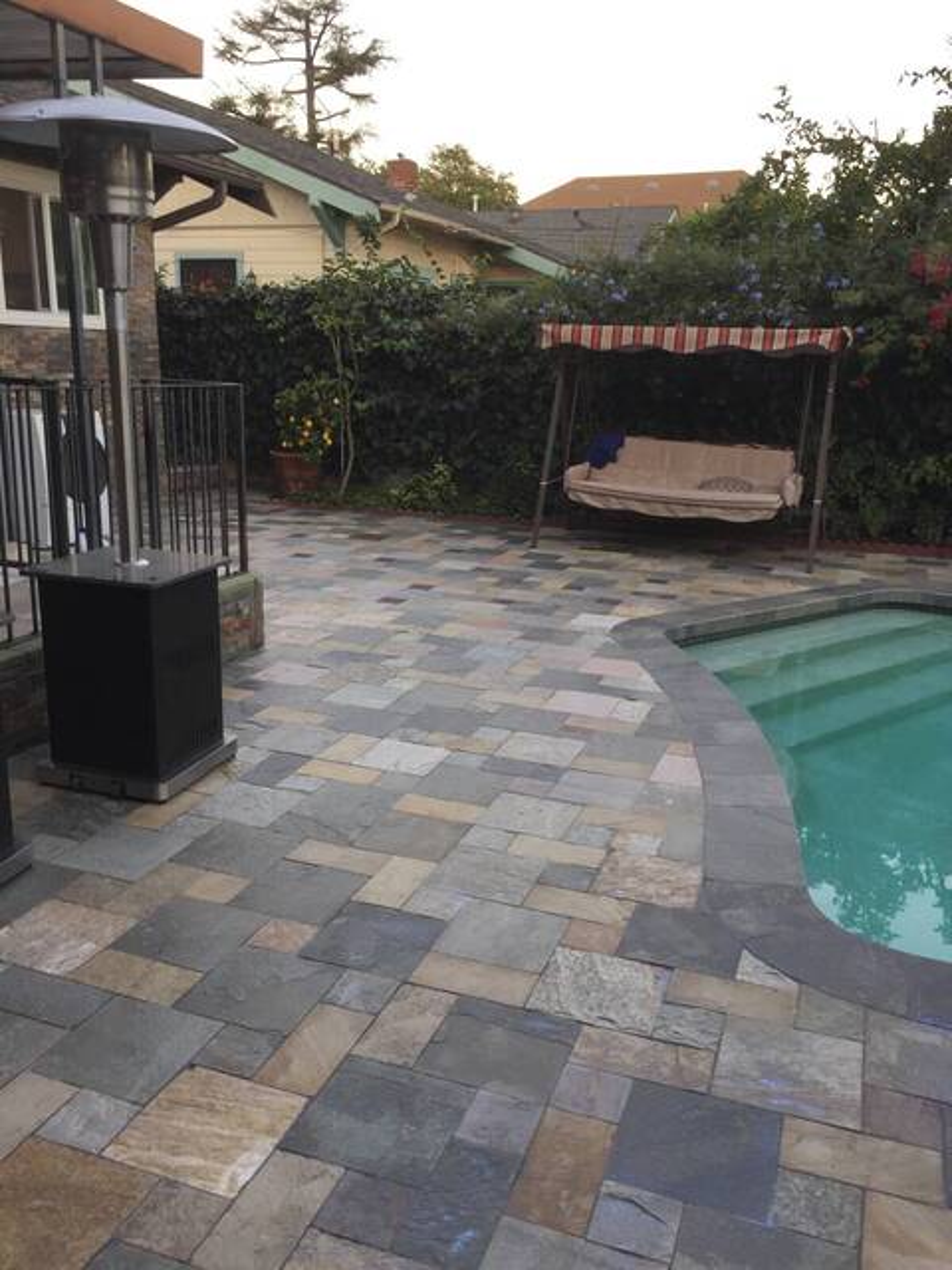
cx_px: 476
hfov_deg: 48.2
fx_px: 1063
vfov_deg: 61.7
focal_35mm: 29
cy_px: 635
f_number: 2.2
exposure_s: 1/60
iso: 40
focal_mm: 4.15
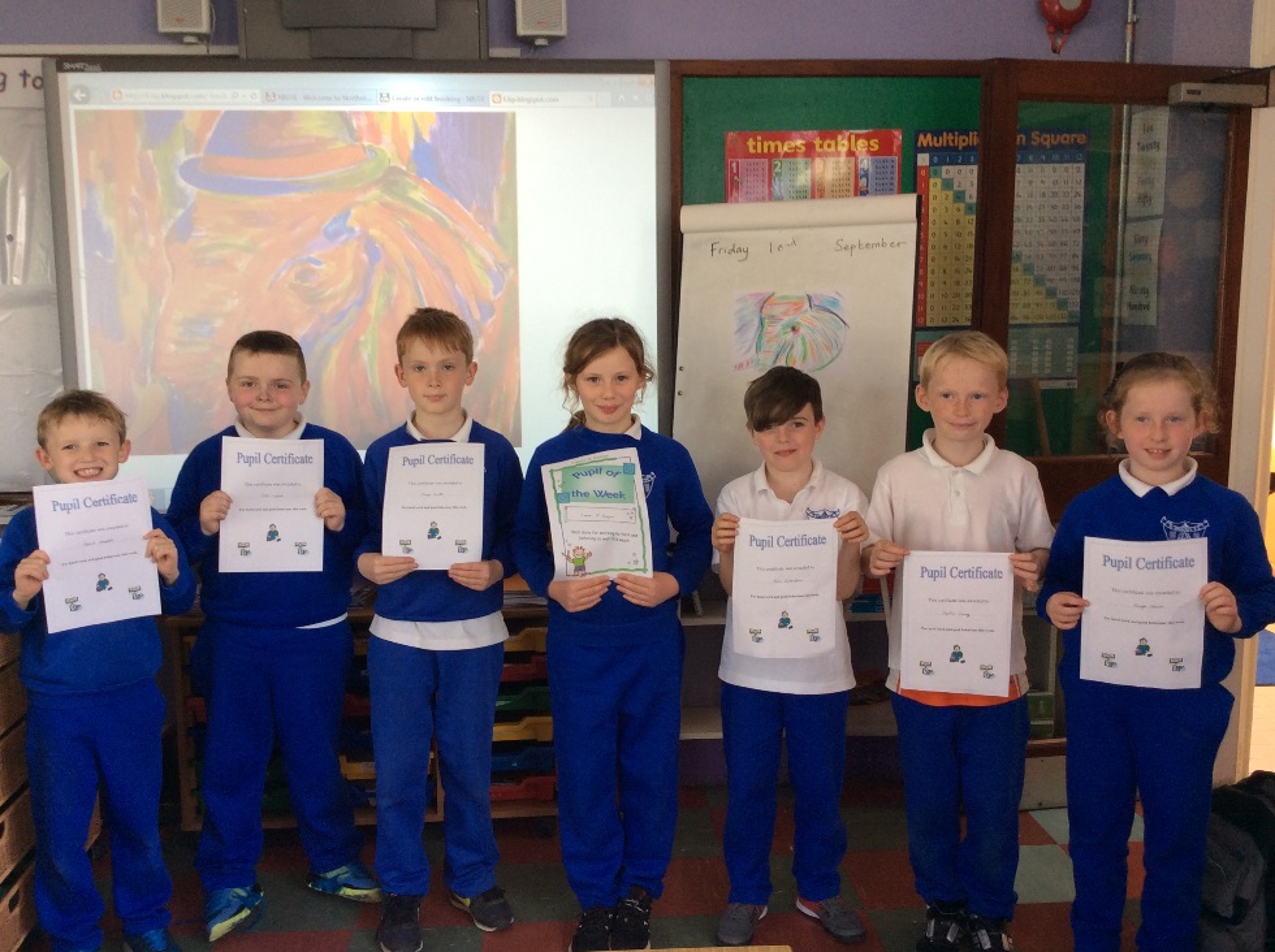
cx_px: 638
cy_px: 476
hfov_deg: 56.9
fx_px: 1177
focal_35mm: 32
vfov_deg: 44.1
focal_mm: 3.3
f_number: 2.4
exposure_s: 1/40
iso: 40
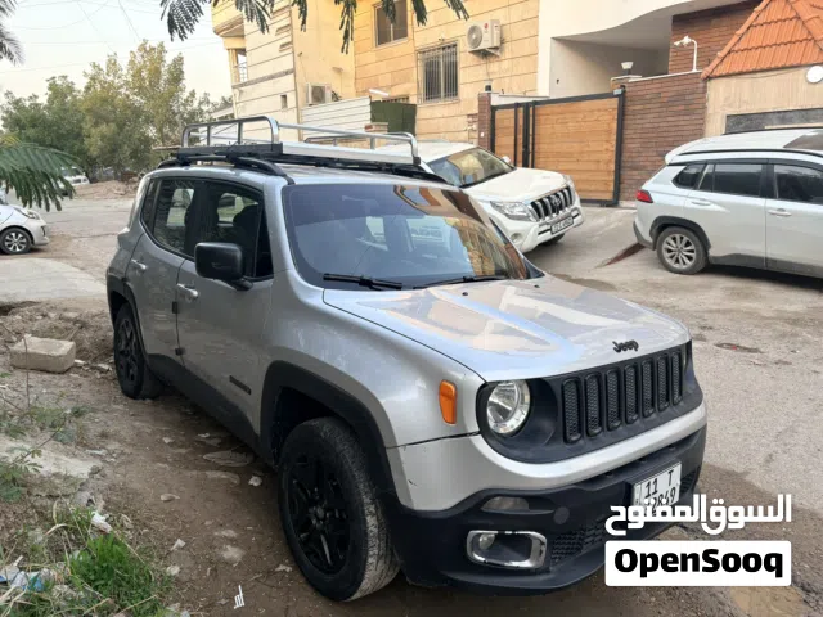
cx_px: 412
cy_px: 308
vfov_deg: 53.1
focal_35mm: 26
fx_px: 618
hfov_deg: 67.3
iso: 50
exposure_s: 1/163
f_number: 1.6
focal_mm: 5.96
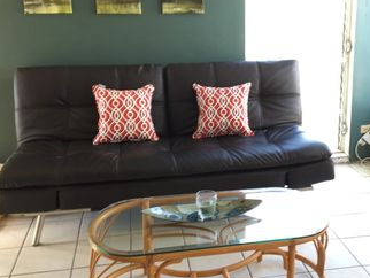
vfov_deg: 32.1
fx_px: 481
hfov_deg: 41.5
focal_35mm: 45
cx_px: 249
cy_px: 112
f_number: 2.2
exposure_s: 1/30
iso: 40
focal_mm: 4.15
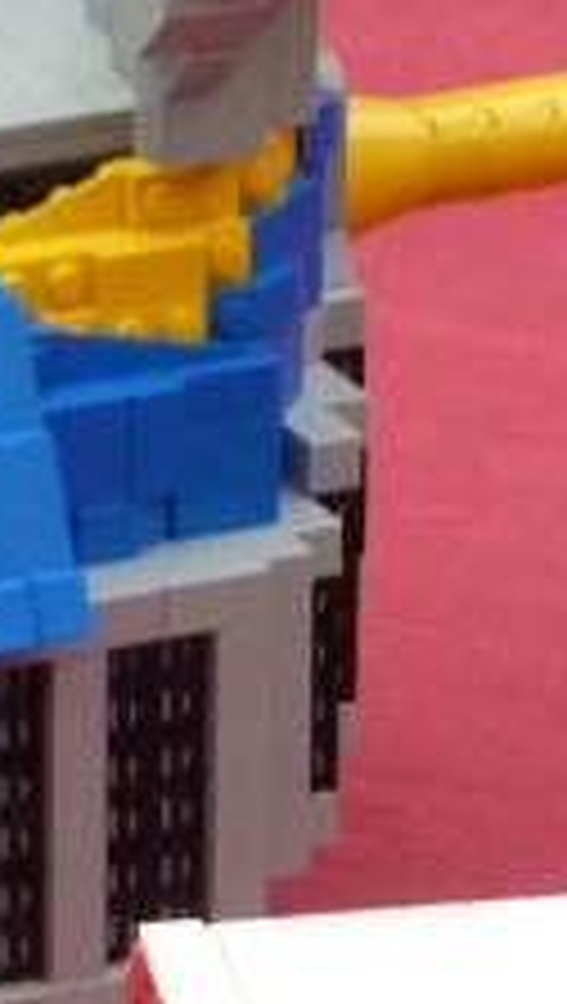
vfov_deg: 6.0
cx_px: 652
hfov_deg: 3.4
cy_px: 1045
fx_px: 9590
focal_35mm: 360
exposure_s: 1/40
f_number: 4.1
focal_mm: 11.9
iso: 400
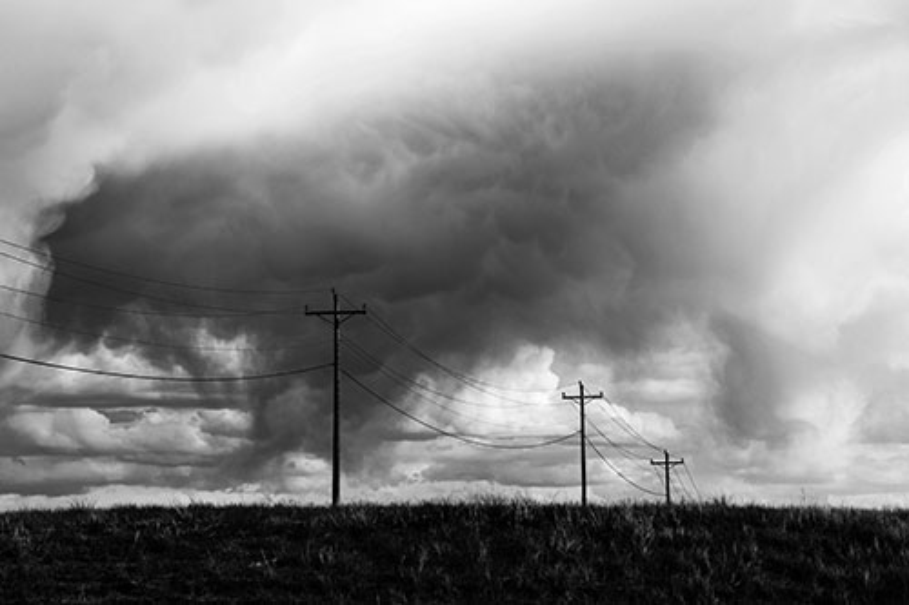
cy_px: 302
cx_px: 454
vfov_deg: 15.2
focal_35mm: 90
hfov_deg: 22.6
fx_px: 2272
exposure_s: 1/250
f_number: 8
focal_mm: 60
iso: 64
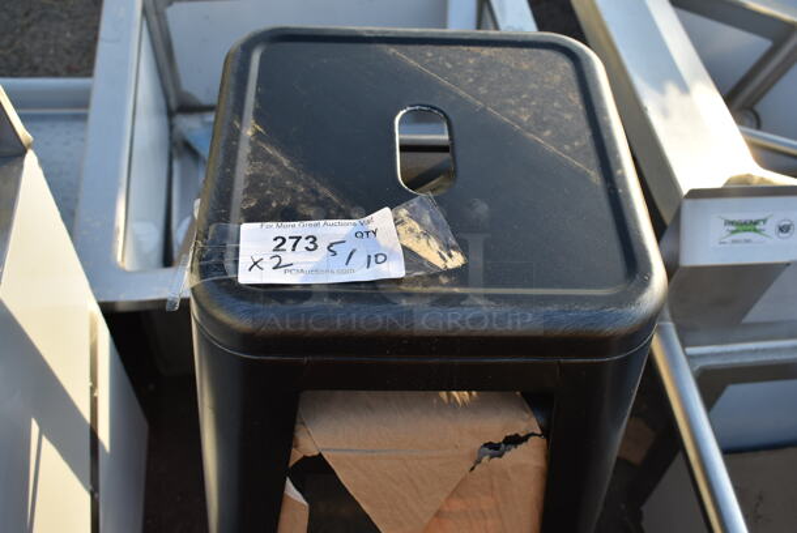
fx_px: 831
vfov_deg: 35.6
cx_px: 398
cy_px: 266
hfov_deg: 51.2
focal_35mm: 38
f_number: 5.6
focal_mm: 25
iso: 100
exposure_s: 1/125
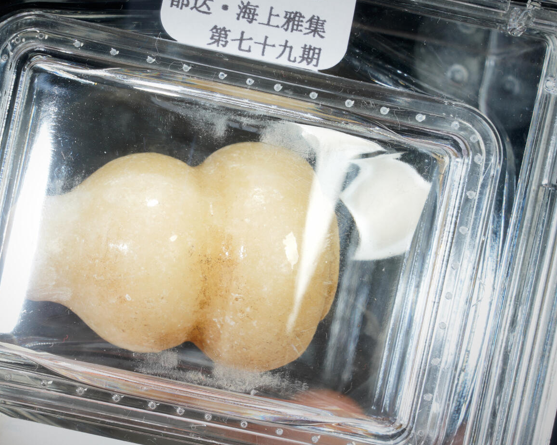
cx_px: 222
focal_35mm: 178
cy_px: 222
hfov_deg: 10.8
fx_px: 2934
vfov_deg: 8.7
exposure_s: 1/160
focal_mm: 105
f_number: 18
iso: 100
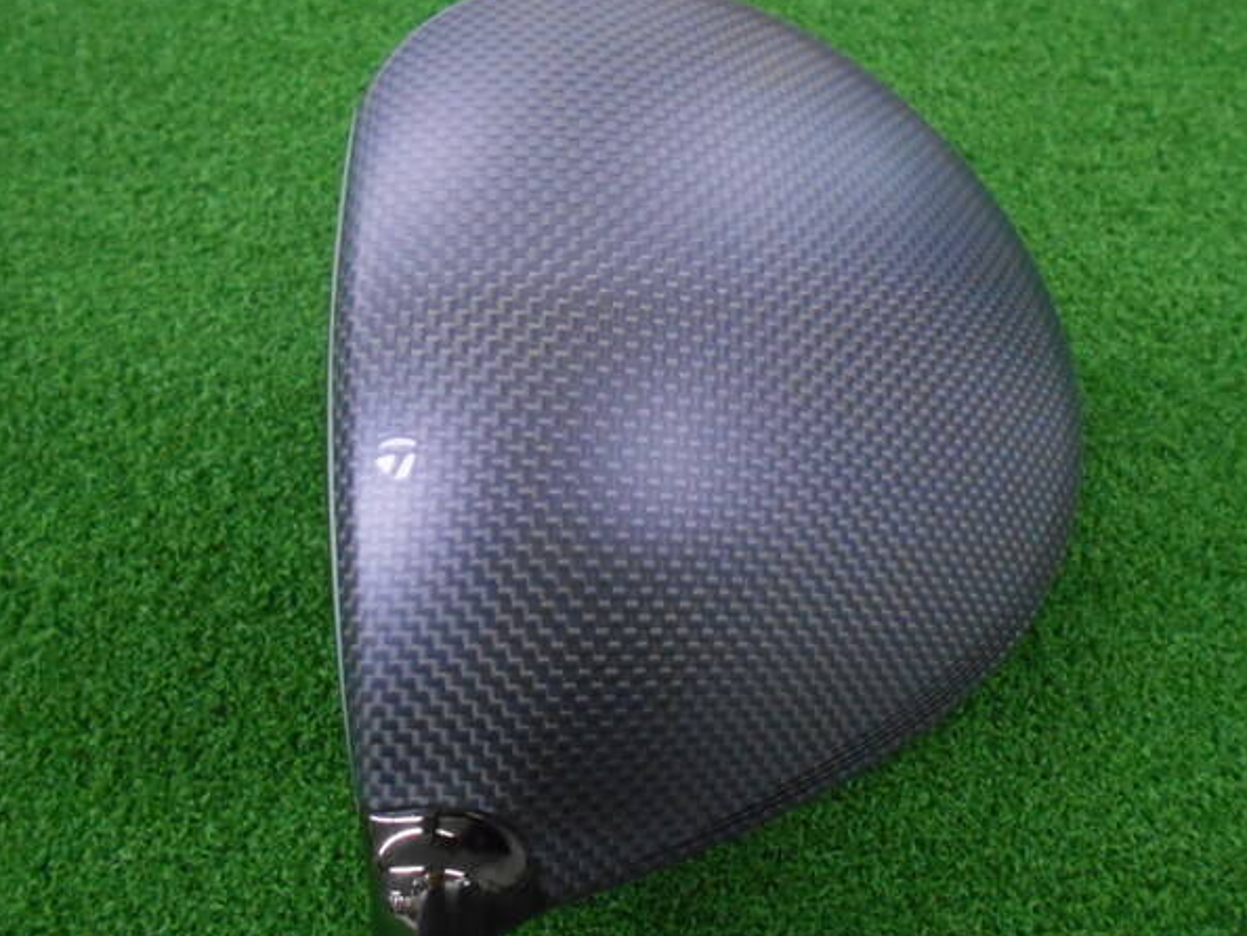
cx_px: 663
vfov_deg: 49.8
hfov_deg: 63.4
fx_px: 1009
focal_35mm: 28
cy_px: 443
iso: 800
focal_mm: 4.6
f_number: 3.2
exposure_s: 1/100
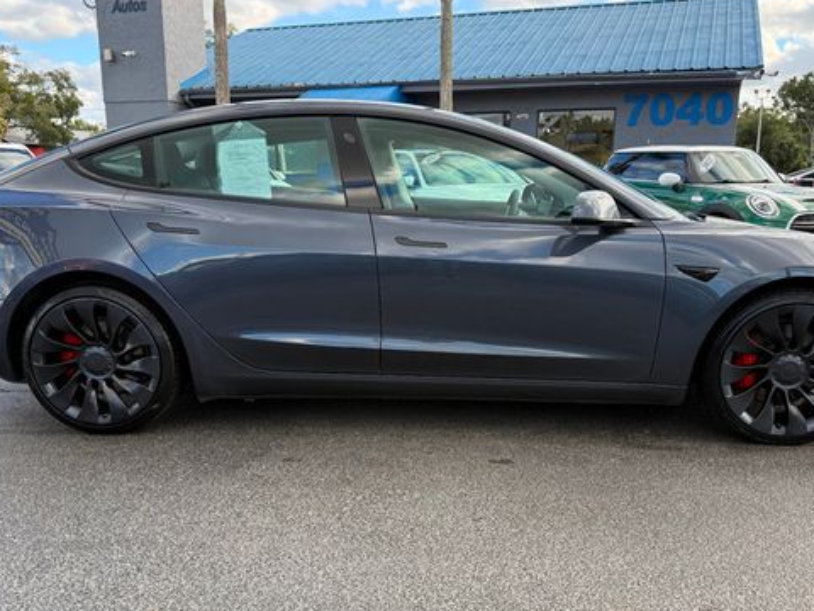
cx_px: 419
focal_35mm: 32
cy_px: 365
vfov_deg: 43.9
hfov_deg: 56.8
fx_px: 752
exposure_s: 1/772
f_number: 1.78
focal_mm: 6.76
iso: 100
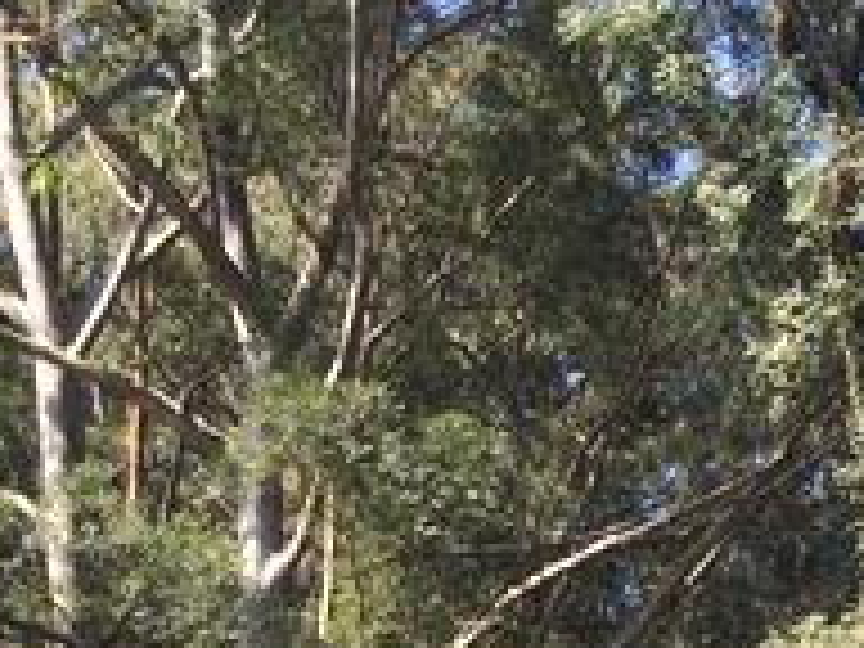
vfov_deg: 10.3
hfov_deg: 14.5
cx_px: 1156
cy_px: 1375
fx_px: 3245
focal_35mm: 130
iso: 32
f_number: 2.2
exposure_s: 1/631
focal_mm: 4.15
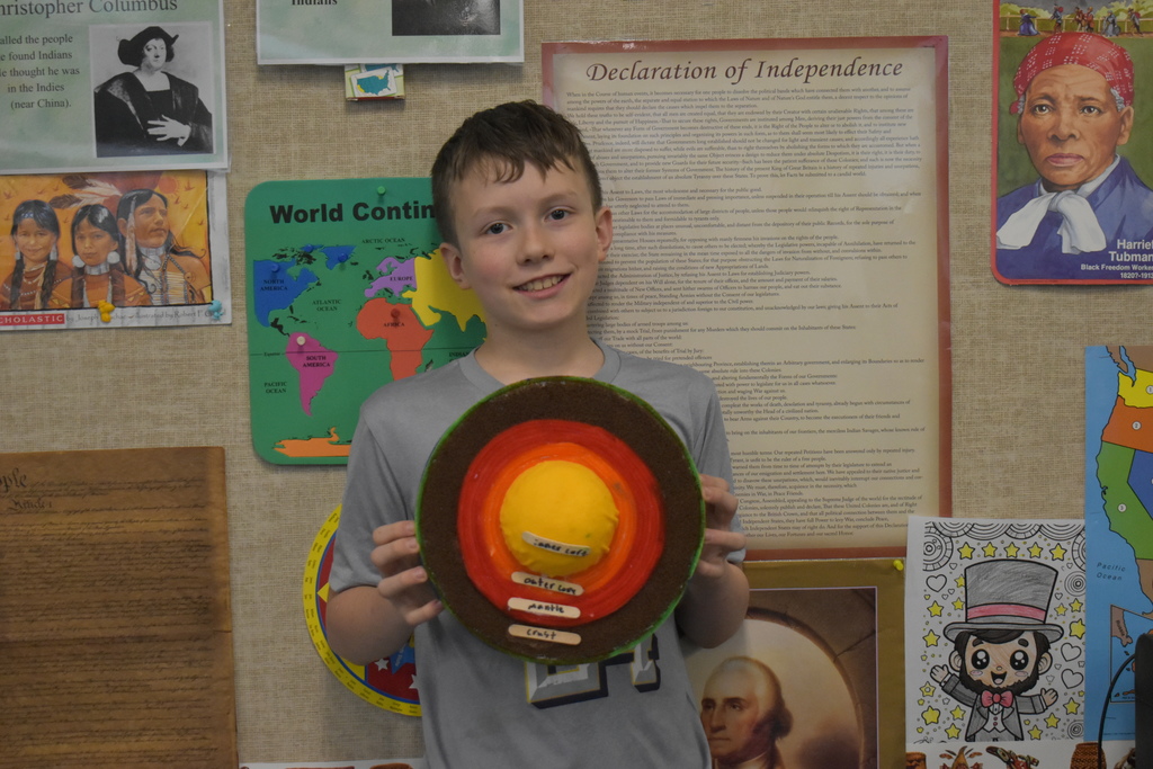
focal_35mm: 69
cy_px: 384
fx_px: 2210
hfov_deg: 29.2
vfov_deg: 19.7
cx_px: 576
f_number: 5.3
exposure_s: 1/125
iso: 2200
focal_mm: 46
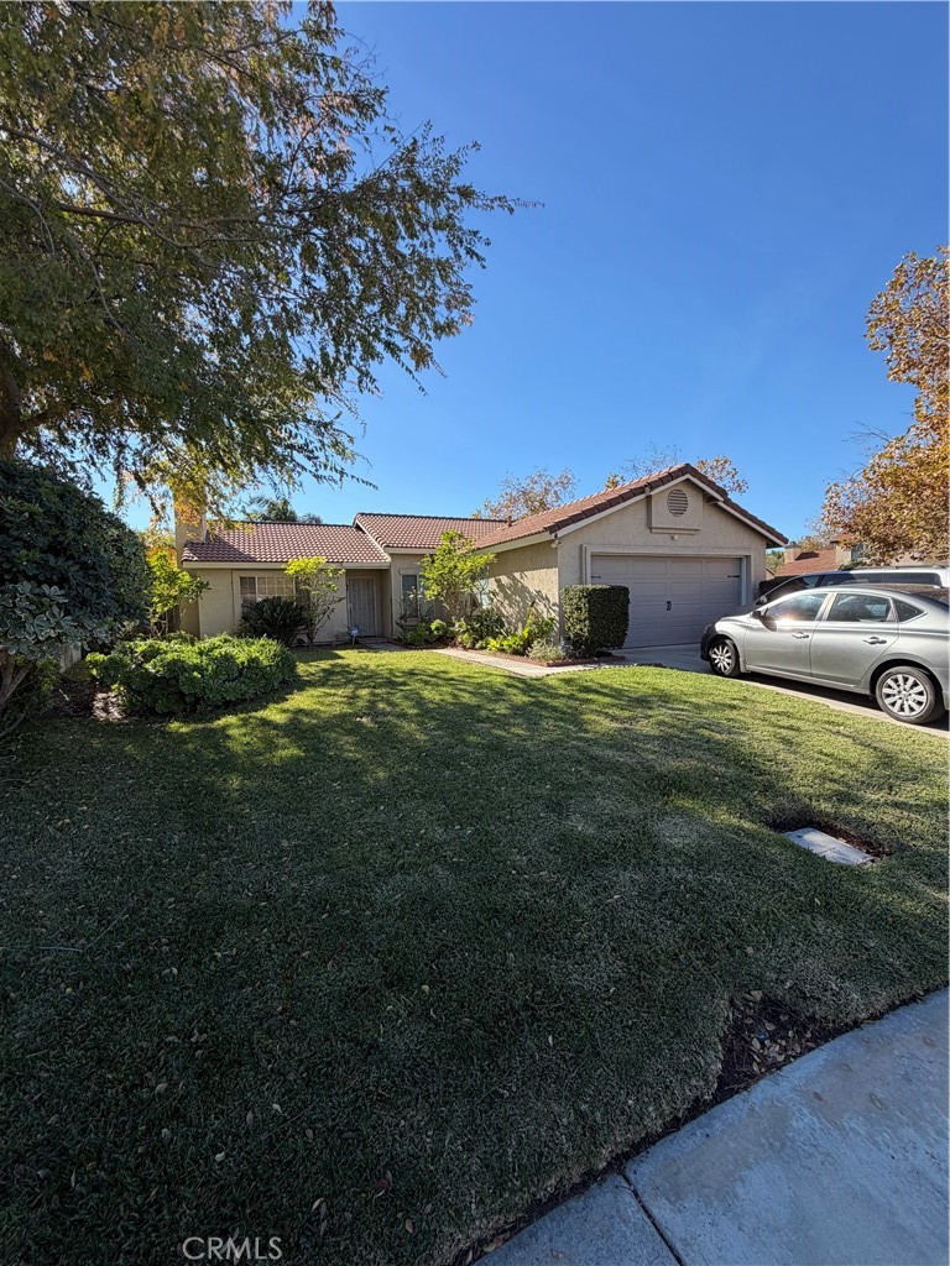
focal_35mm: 14
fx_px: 512
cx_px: 475
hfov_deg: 85.7
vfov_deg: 102.1
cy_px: 633
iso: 40
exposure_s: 1/651
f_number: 2.2
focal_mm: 2.22
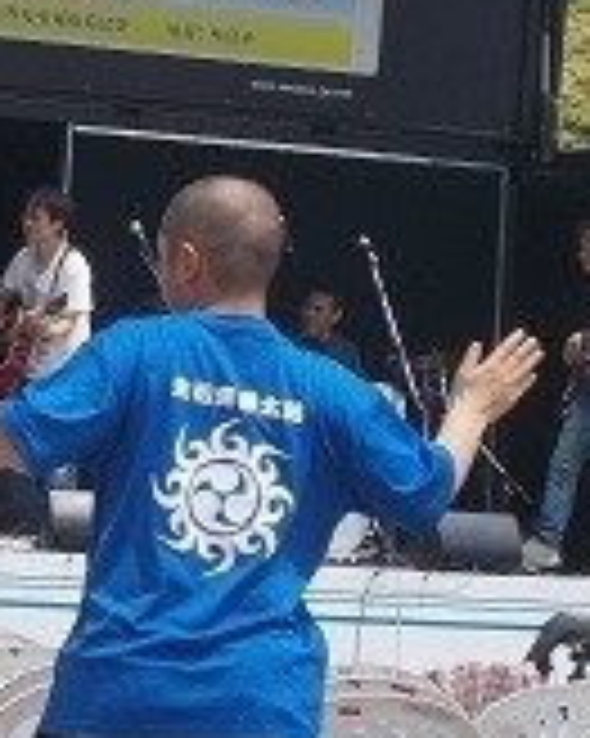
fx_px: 4566
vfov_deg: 9.2
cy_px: 254
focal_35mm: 209
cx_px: -41
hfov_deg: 7.4
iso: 80
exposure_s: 1/400
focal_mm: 13.5
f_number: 5.8
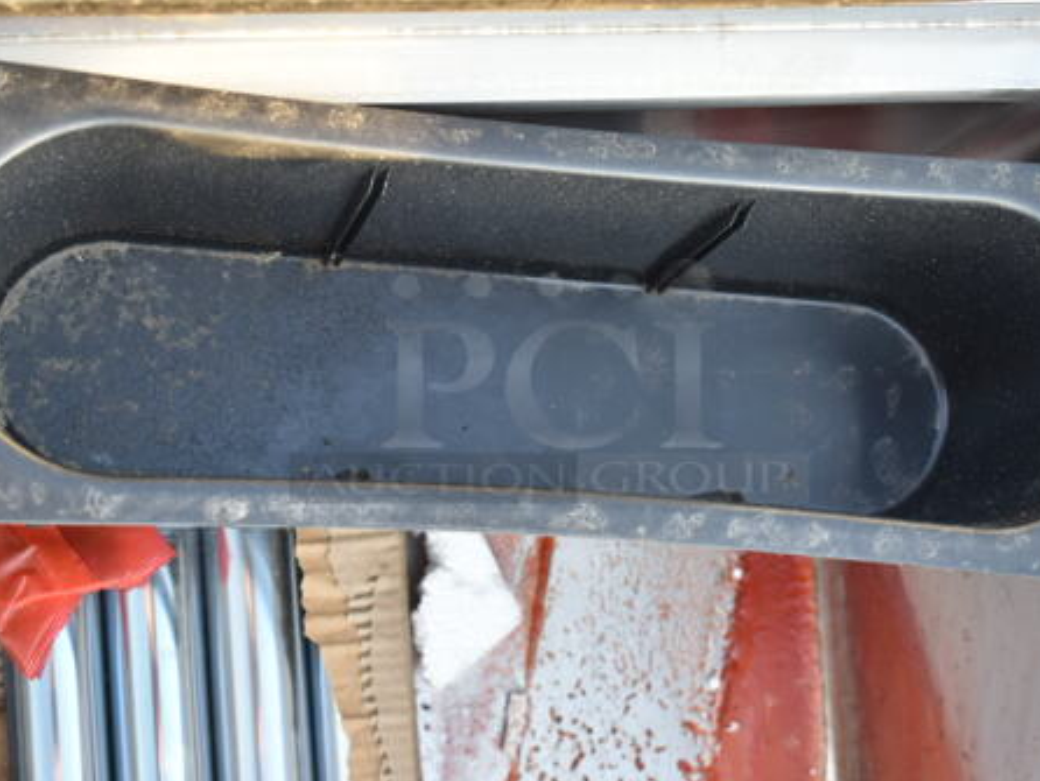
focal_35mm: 75
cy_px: 380
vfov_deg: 19.7
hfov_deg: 26.0
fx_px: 2255
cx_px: 550
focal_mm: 38
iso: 360
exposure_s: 1/125
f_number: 4.8
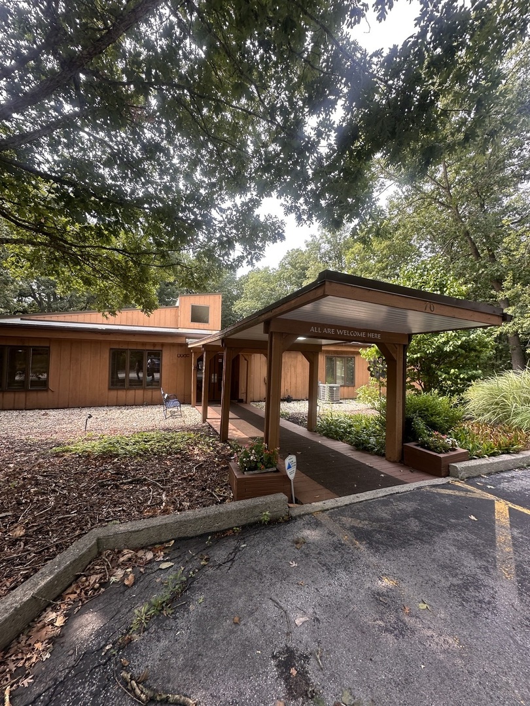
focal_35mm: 14
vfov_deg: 102.1
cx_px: 265
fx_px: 286
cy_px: 353
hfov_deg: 85.7
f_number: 2.2
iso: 40
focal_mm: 2.22
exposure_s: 1/282
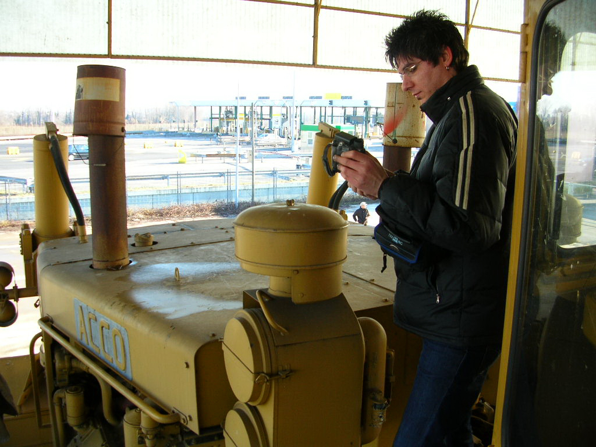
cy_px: 224
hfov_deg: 52.6
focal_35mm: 35
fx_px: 603
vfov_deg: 40.7
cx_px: 298
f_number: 2.8
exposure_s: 1/95.5
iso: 50
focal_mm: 5.8
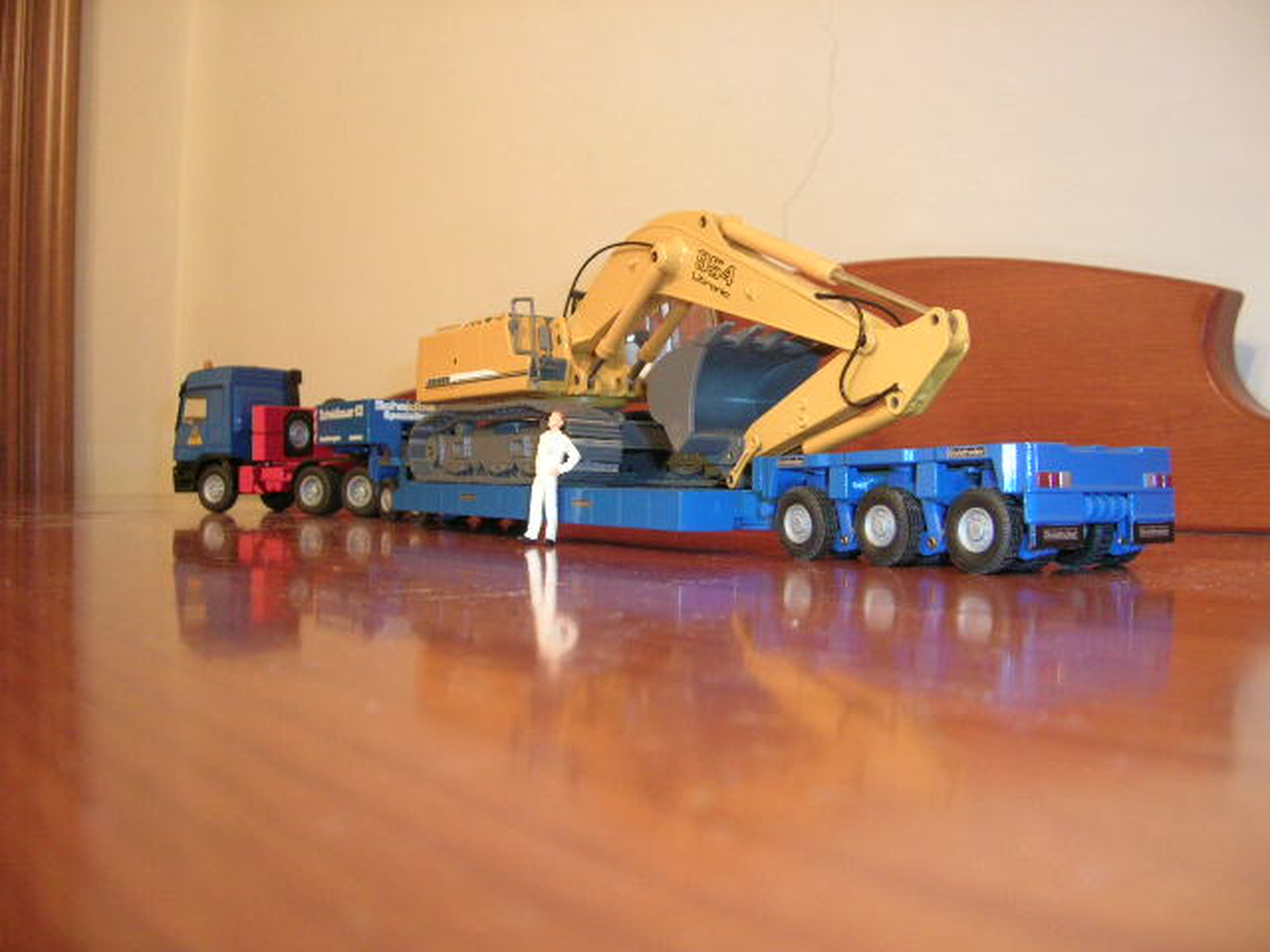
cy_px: 476
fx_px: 1284
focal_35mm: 35
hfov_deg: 52.6
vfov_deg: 40.7
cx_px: 635
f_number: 2.8
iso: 200
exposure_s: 1/3.3
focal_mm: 5.4
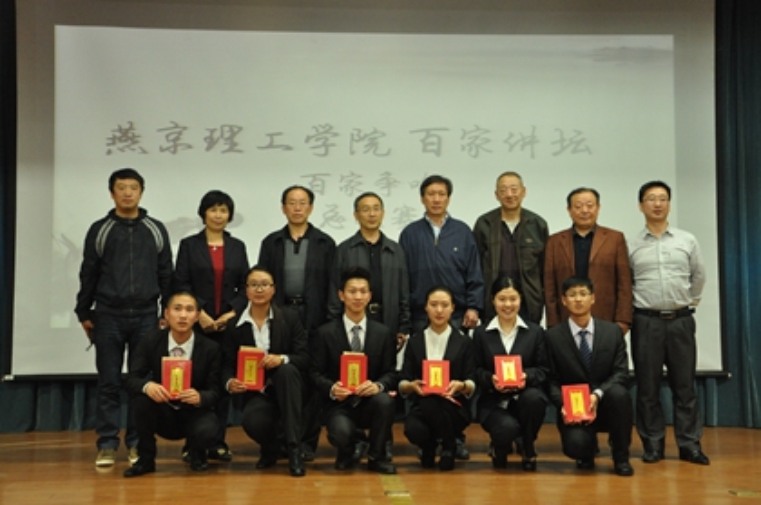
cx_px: 380
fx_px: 1108
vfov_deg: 25.7
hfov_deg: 37.9
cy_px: 252
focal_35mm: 52
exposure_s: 1/50
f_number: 7.1
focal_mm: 35
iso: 1600
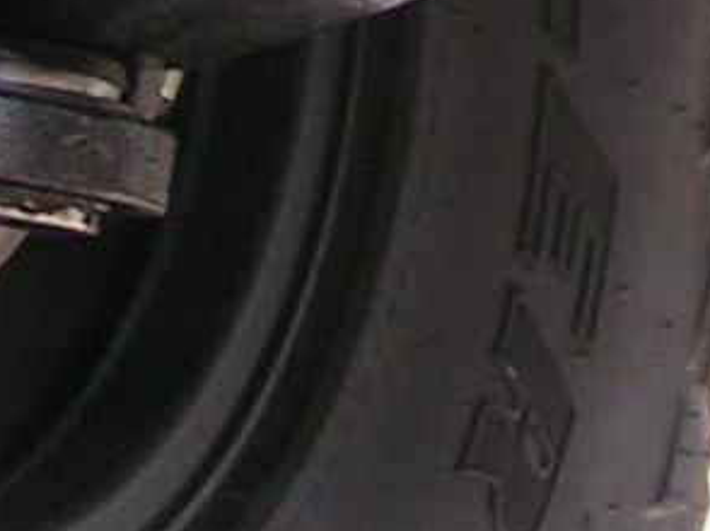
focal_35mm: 265
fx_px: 5431
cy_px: -367
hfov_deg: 7.5
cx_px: 415
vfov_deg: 5.5
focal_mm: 5.8
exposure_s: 1/50
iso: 50
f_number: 3.5
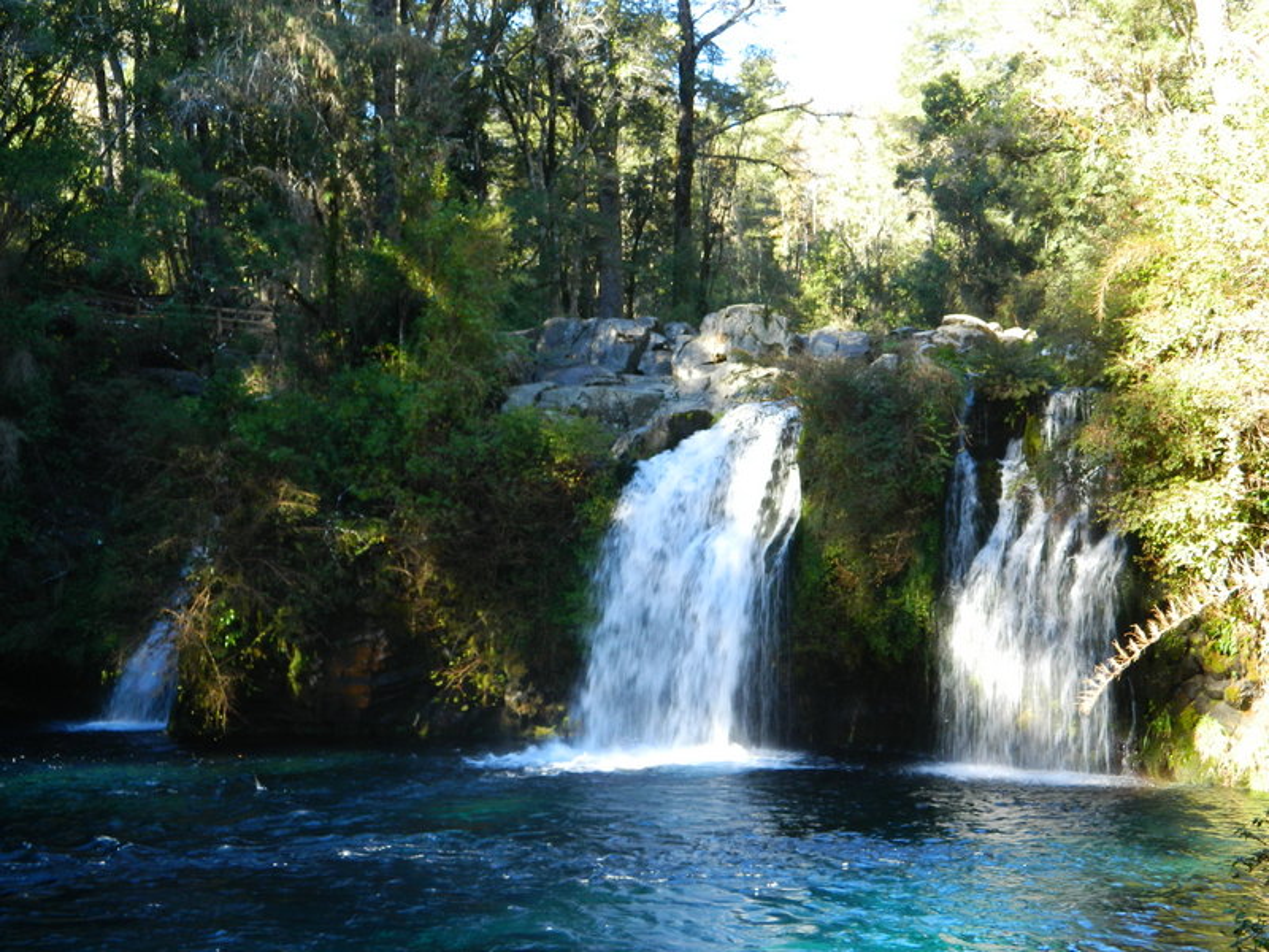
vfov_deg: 30.9
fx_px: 1723
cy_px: 476
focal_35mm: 47
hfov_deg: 40.4
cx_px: 634
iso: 80
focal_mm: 8.4
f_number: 3.6
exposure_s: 1/40
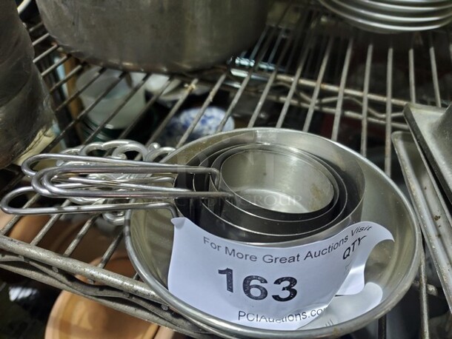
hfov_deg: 67.3
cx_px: 226
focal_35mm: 26
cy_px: 170
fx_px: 340
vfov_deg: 53.1
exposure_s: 1/60
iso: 200
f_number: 1.5
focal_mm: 4.3
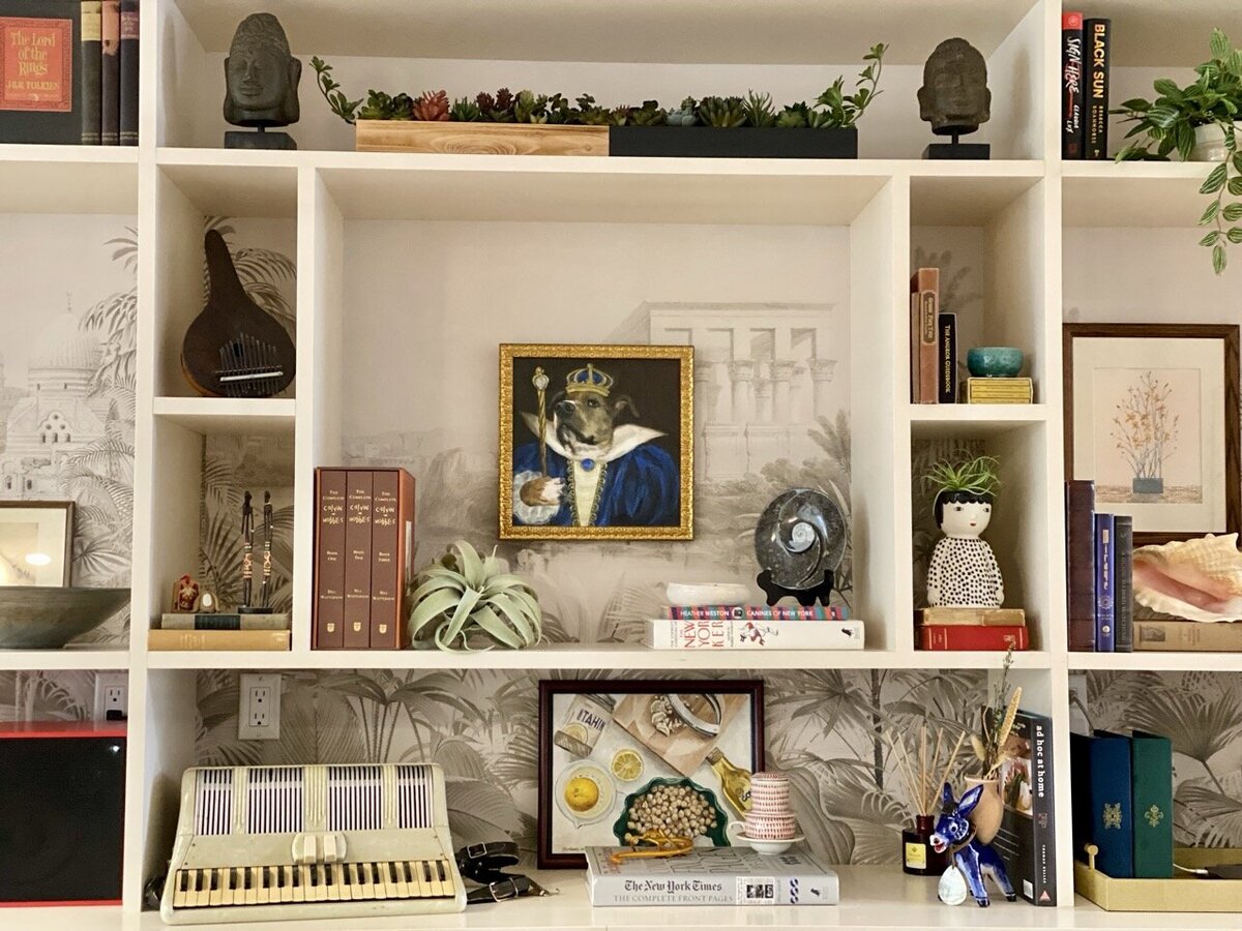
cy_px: 466
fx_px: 1866
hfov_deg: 36.8
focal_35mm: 52
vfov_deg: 28.0
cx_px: 621
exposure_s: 1/24
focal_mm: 6
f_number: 2
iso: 400
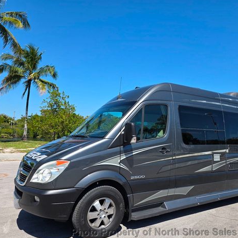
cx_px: 149
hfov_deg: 56.6
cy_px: 120
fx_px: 218
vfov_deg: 57.3
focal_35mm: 28
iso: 80
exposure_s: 1/4889
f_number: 1.7
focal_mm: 6.3
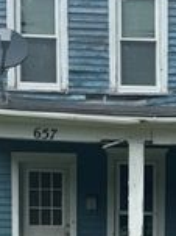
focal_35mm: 106
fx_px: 720
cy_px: 252
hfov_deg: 13.6
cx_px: 201
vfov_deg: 18.0
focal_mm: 6.76
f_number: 1.78
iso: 80
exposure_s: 1/1818
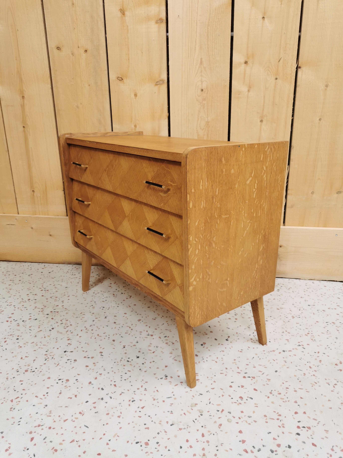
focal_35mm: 27
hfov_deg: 51.4
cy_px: 229
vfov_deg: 65.3
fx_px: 357
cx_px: 172
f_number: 1.8
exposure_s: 1/100
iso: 50
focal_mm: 5.58
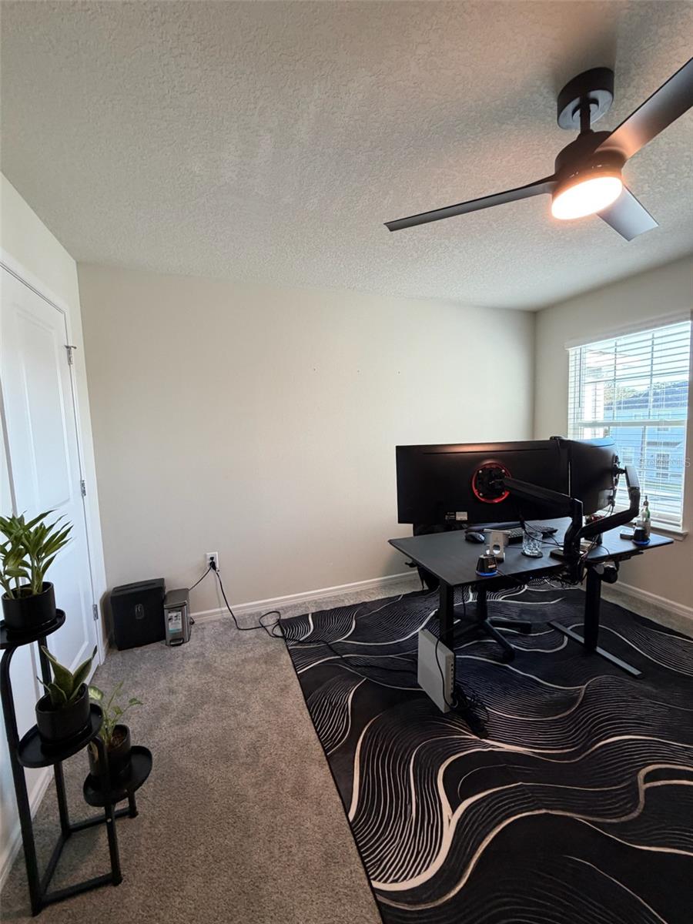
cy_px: 462
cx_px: 346
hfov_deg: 85.7
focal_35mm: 14
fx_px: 374
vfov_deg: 102.1
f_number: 2.2
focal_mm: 2.22
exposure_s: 1/60
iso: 200
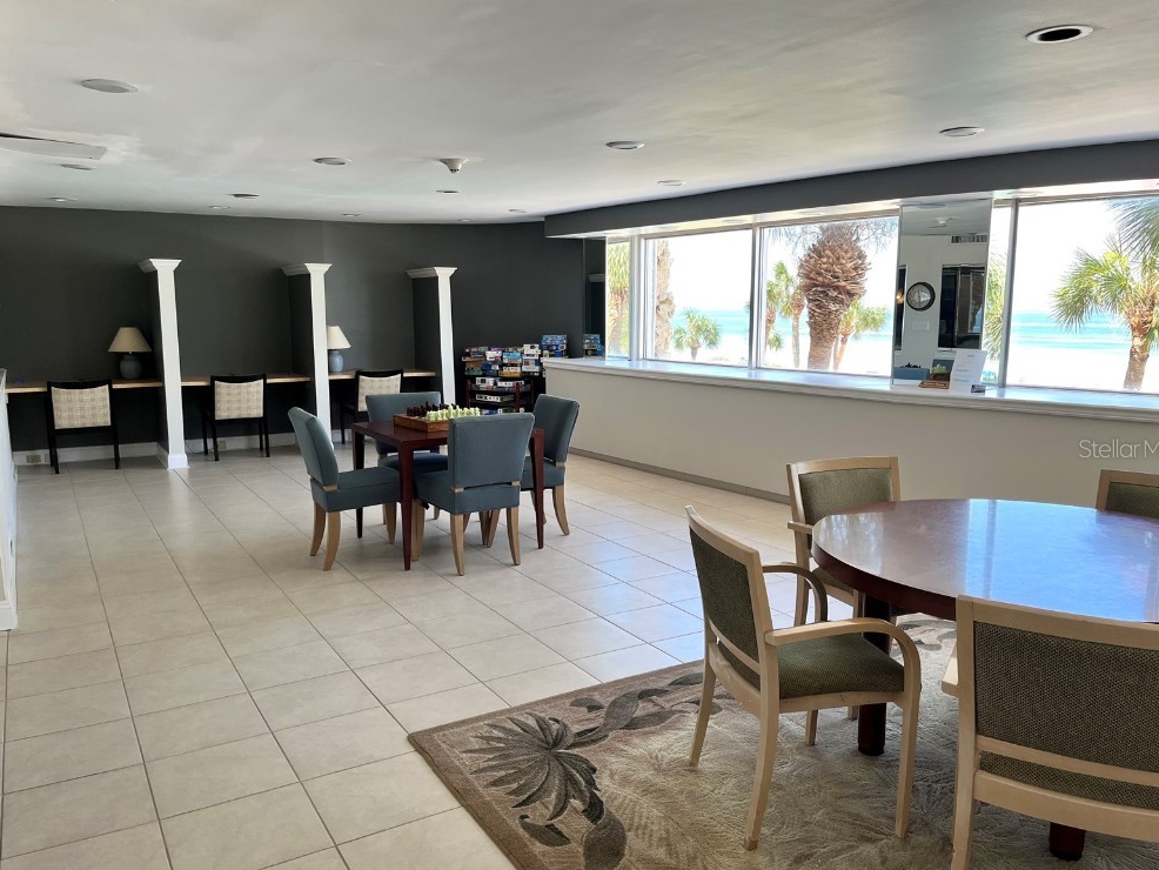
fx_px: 904
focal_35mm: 27
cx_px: 588
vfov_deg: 51.4
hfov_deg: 65.3
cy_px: 448
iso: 40
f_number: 1.6
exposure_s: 1/194
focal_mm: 5.1
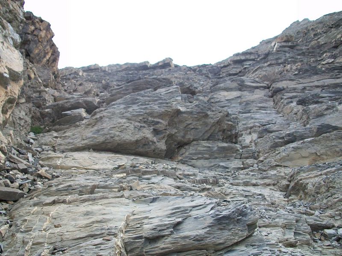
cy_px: 128
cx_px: 171
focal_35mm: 34
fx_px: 336
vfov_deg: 41.8
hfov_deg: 54.0
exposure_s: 1/320
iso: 80
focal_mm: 5.7
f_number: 2.8
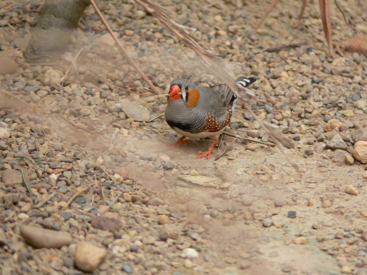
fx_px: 4549
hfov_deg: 4.6
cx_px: 183
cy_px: 139
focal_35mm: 429
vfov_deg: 3.5
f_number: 4
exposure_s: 1/60
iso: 80
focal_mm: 88.8
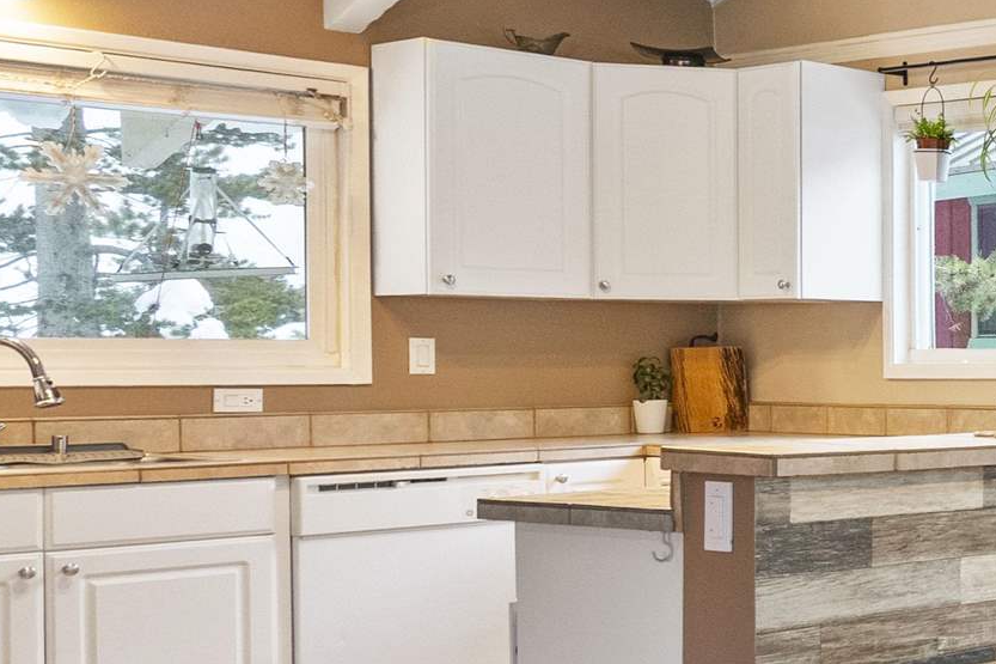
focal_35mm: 59
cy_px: 455
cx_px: 1711
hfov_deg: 22.7
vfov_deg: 22.9
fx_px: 1632
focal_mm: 16
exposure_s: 1.3
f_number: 7.1
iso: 400
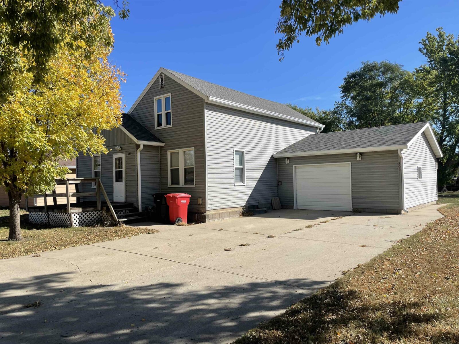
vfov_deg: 53.1
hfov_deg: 67.3
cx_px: 230
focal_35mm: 26
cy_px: 172
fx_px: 345
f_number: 1.6
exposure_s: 1/3205
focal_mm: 4.2
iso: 32
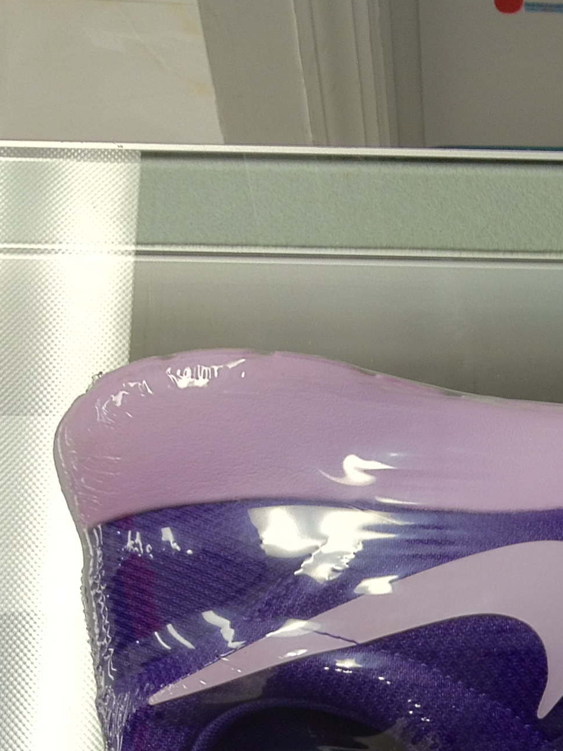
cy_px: 881
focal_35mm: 88
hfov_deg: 16.1
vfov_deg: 20.9
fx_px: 1908
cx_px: 681
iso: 100
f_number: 2.4
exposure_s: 1/20
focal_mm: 4.28
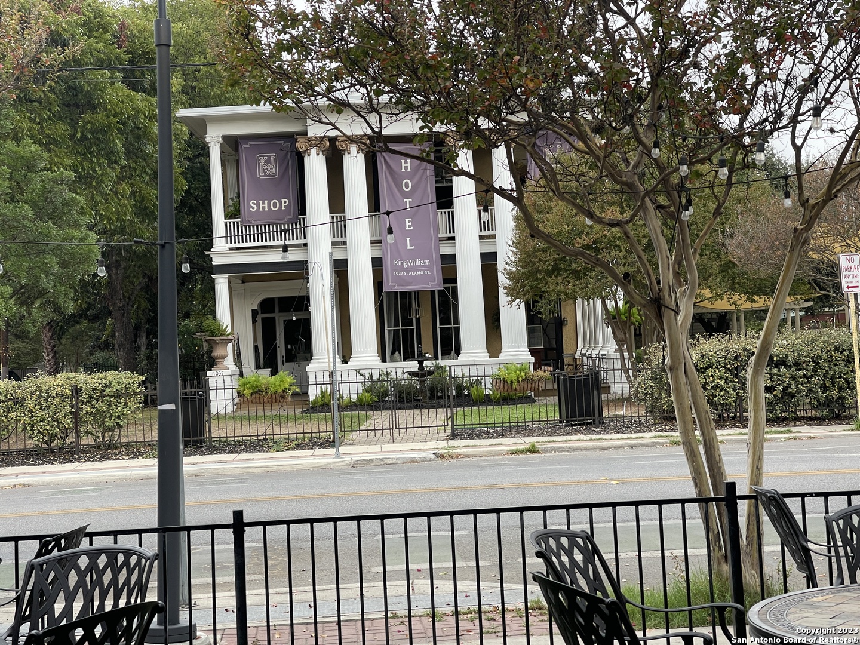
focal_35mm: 64
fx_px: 1590
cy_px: 322
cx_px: 430
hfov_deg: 30.3
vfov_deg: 22.9
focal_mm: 7.5
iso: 25
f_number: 2.2
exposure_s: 1/99
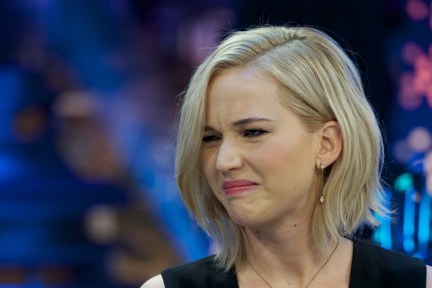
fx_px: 2400
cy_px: 144
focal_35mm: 200
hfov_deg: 10.3
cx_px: 216
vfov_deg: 6.9
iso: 1600
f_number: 3.5
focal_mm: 200
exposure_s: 1/200
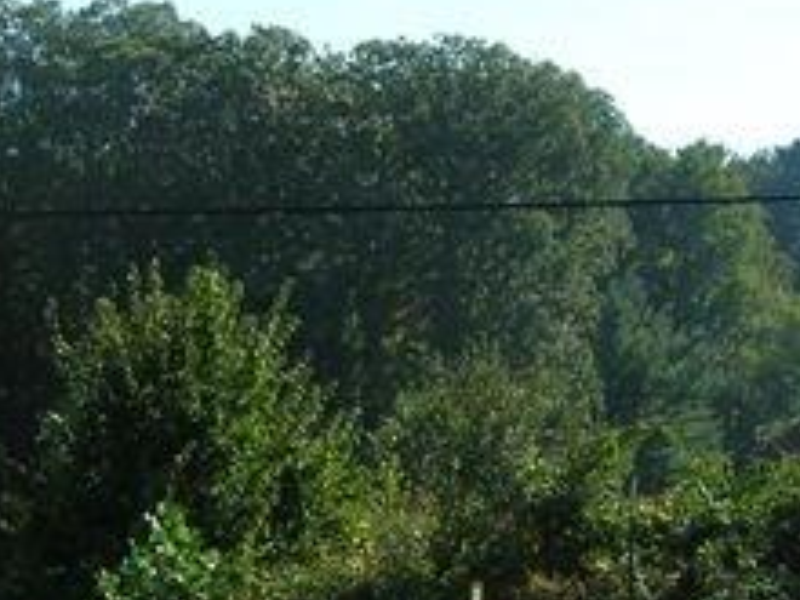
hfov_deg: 19.8
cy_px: 355
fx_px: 2288
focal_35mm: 99
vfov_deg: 14.9
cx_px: 396
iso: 71
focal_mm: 5.7
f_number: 4.9
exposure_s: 1/506
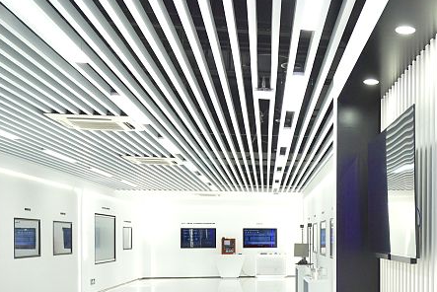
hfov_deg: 38.6
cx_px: 423
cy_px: 245
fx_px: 559
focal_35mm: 46
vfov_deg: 28.5
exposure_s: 1/125
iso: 125
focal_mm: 17
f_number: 2.8
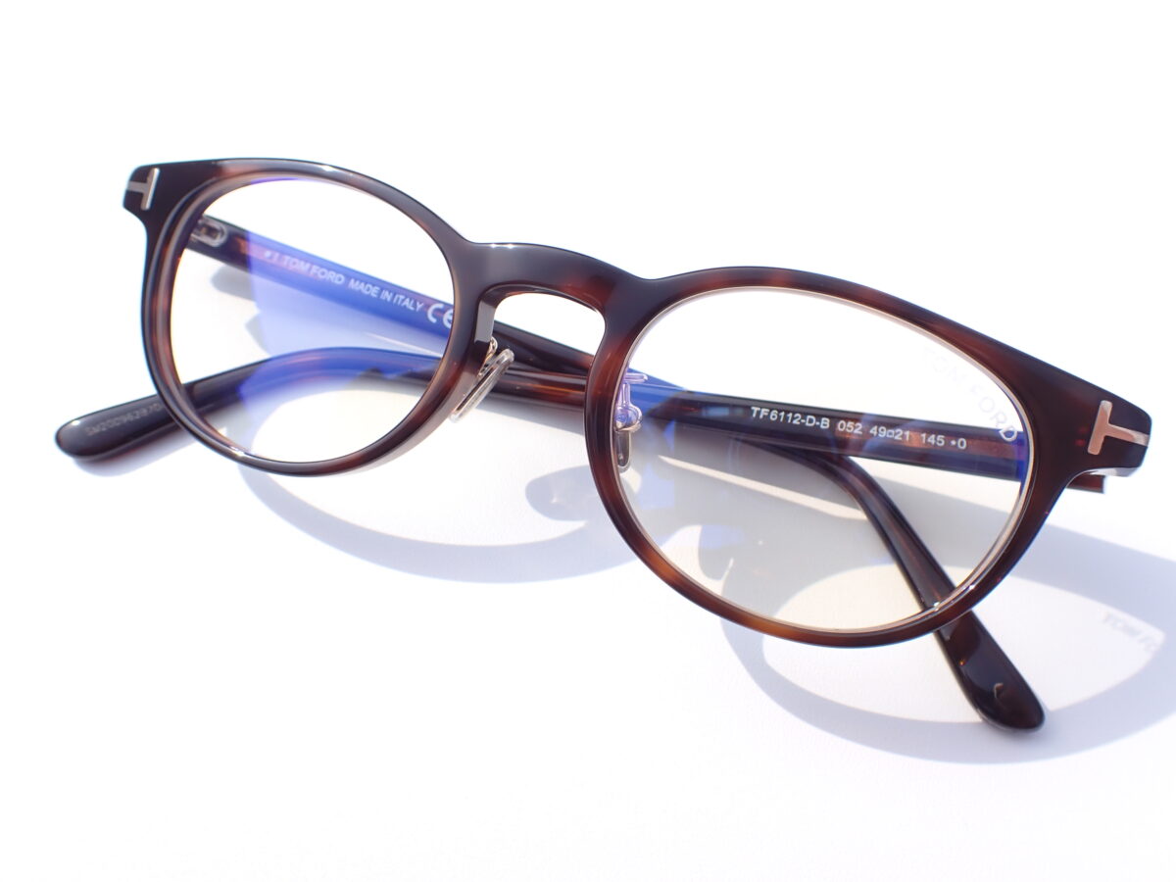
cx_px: 588
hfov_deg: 60.0
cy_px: 441
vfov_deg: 46.8
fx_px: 1019
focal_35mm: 30
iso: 100
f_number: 9
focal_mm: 5.4
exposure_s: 1/125
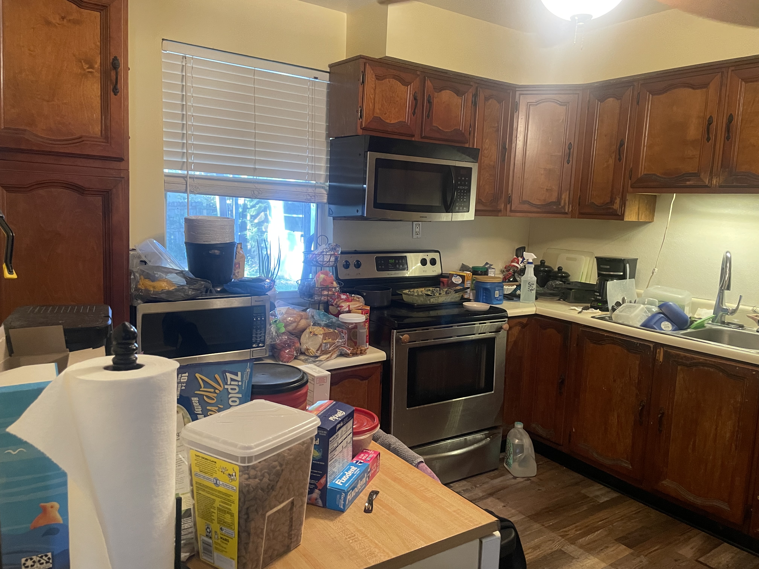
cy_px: 284
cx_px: 380
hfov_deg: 67.3
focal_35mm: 26
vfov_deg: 53.1
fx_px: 570
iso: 500
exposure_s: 1/60
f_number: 1.6
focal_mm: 4.2
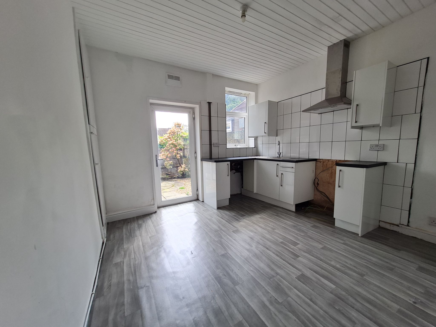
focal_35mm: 13
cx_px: 218
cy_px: 164
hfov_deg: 106.2
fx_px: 164
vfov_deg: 89.9
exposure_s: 1/100
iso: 50
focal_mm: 1.74
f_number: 2.2
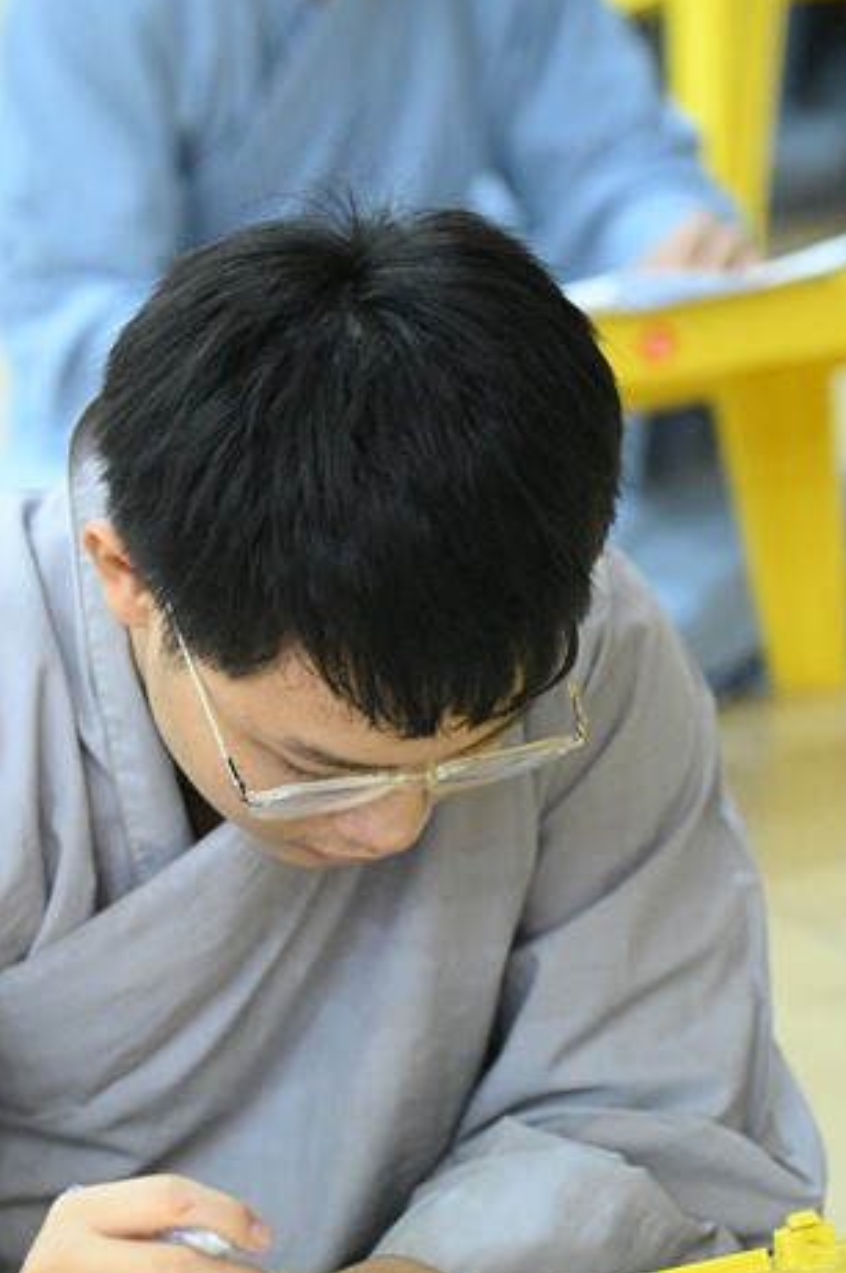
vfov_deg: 12.2
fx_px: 5970
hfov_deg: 8.1
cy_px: 667
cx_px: 416
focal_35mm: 169
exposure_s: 1/200
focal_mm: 120
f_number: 4
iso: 20000
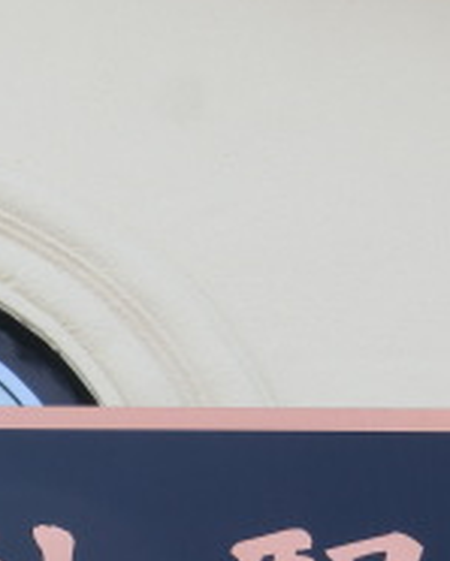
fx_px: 4475
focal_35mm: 269
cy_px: 685
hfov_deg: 5.7
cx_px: -220
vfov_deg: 7.1
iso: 80
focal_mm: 14.3
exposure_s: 1/160
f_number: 5.4
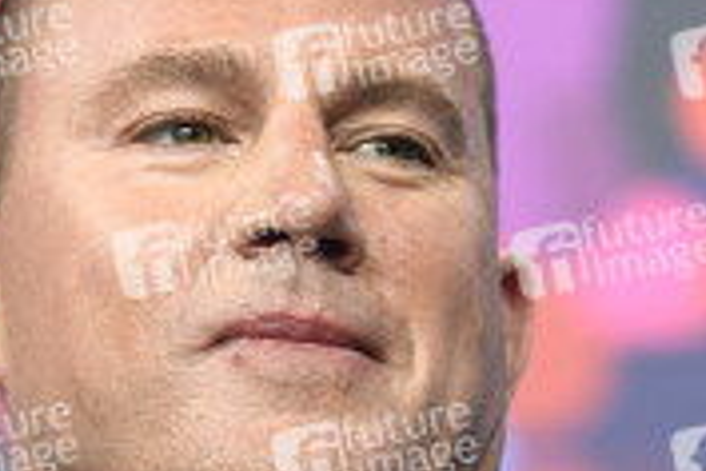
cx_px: 269
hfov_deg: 4.8
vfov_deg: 3.2
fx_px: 8471
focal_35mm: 432
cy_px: 351
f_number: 4
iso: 1000
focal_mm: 170
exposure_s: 1/250
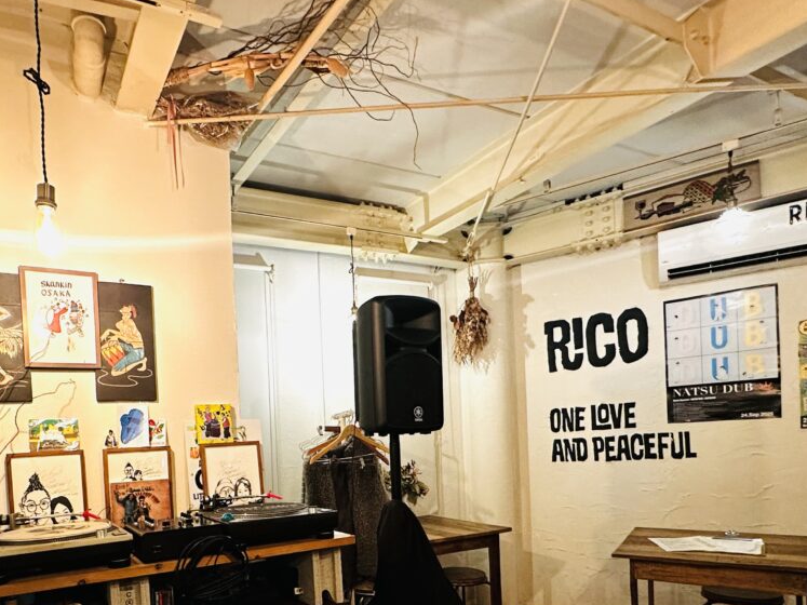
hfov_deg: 70.2
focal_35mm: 24
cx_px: 293
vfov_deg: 54.0
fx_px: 559
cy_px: 458
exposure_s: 1/60
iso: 640
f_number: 2.2
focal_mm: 2.22
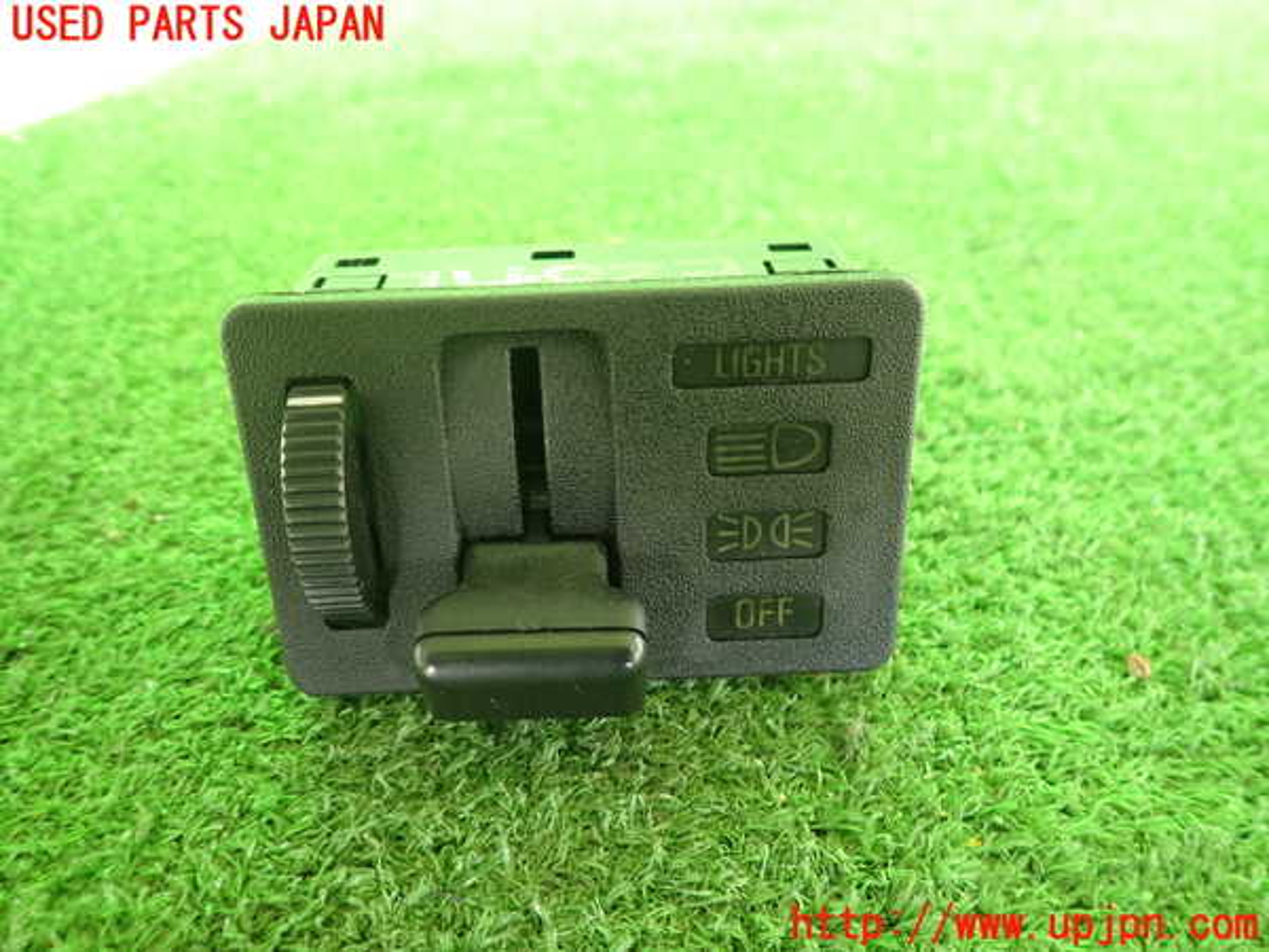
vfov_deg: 54.9
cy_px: 476
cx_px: 634
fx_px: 916
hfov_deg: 69.4
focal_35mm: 25
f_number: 2
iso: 200
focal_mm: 4.5
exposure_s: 1/50
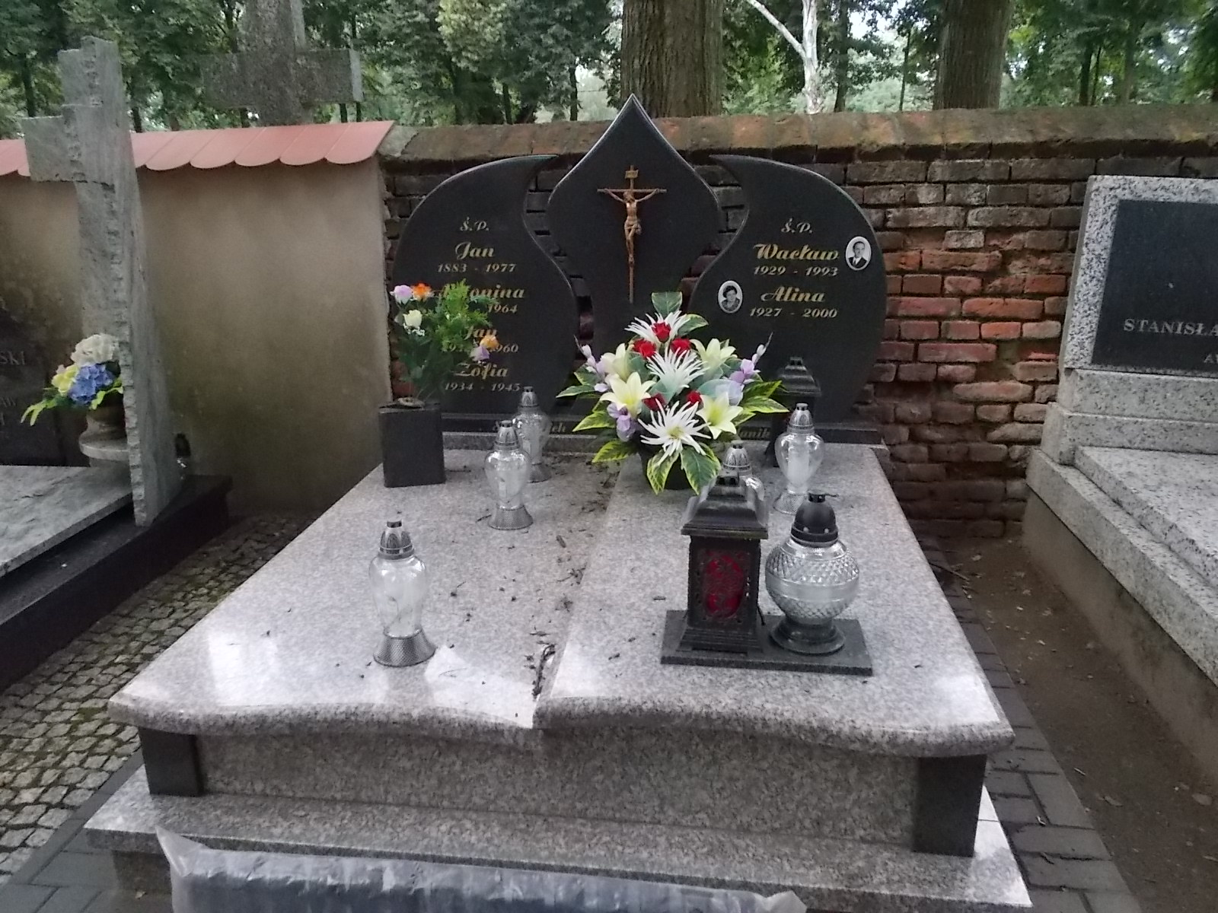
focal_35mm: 26
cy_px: 456
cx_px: 609
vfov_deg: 53.1
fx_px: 915
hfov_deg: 67.3
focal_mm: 4.6
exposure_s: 1/320
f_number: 3.2
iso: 400
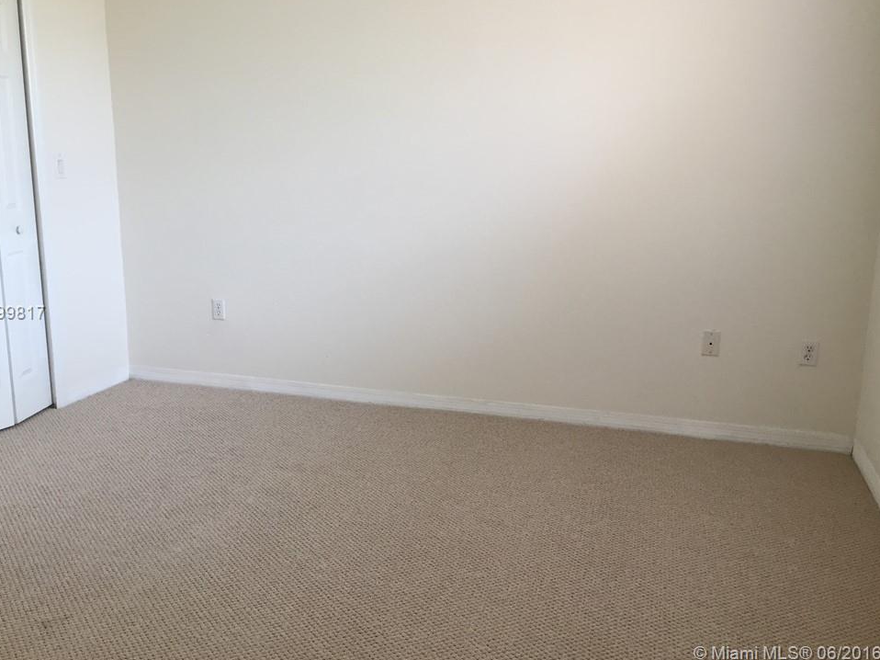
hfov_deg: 58.3
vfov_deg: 45.4
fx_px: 788
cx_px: 420
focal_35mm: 31
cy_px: 313
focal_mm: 4.15
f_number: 2.2
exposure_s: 1/30
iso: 40
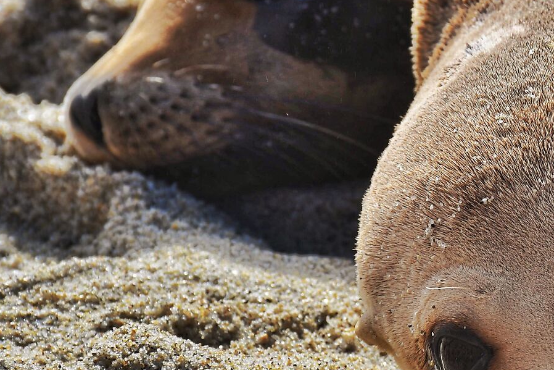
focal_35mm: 489
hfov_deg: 4.2
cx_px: 604
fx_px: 7526
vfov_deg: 2.8
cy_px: 191
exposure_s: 1/250
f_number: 9
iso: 160
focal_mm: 122
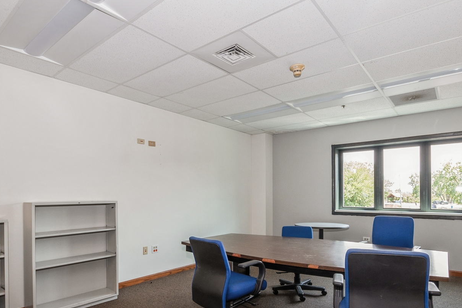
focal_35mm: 20
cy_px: 200
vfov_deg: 60.8
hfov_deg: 84.0
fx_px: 257
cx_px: 236
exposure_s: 1/25
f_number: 7.1
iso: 250
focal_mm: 10
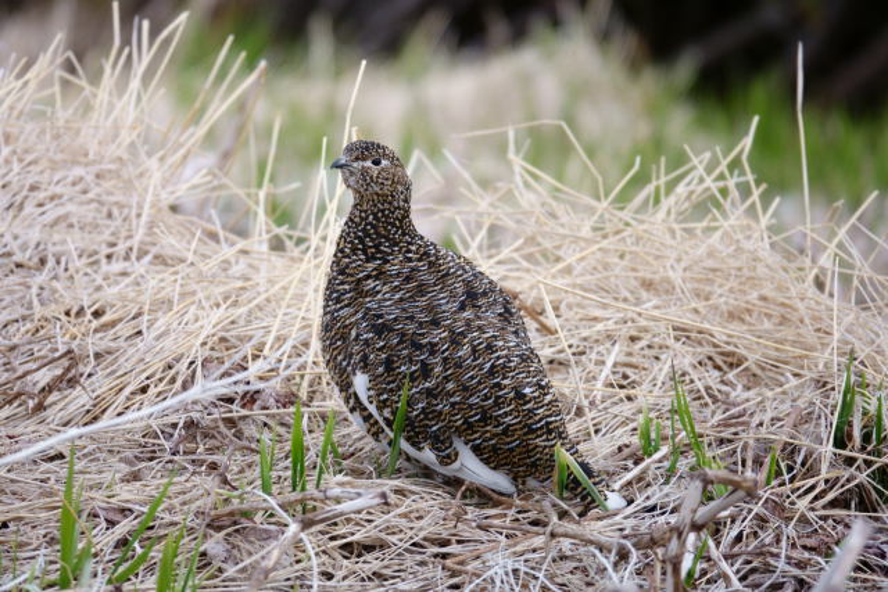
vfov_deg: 2.3
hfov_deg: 3.4
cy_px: 296
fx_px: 14802
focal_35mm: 600
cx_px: 444
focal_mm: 220
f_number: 4
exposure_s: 1/200
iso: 400
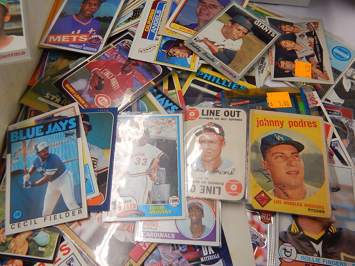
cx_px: 178
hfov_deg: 58.4
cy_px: 133
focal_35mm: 31
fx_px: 318
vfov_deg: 45.4
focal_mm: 5.6
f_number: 3.2
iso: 140
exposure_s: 1/30
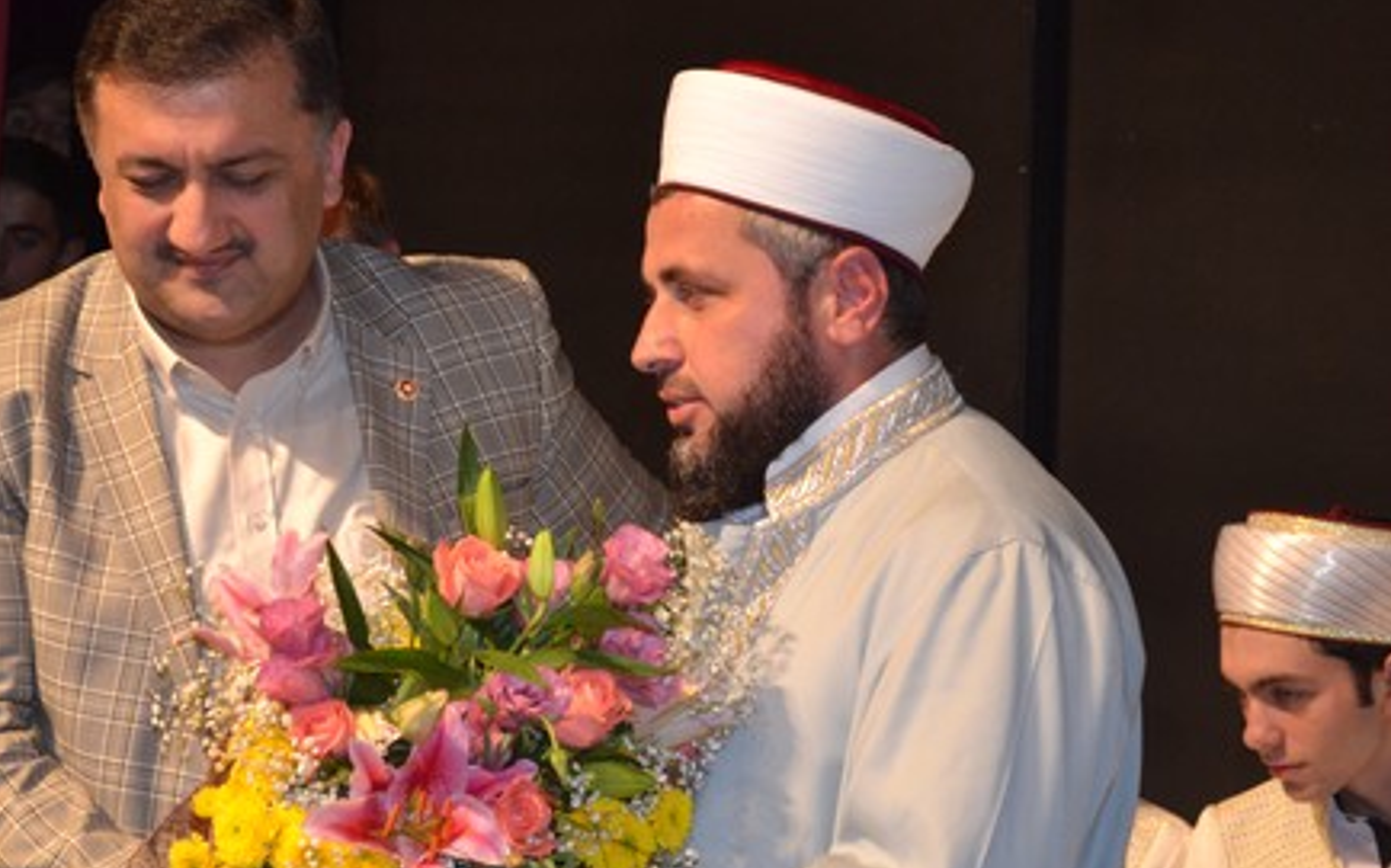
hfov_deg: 16.0
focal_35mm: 130
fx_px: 4919
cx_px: 321
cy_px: 482
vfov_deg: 10.1
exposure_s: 1/60
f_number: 5.6
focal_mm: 55
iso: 1250
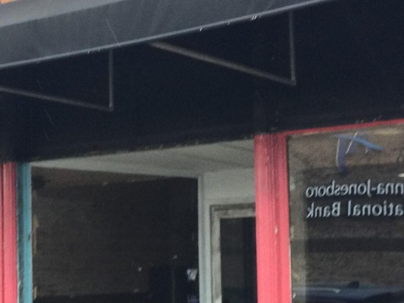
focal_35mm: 75
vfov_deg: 19.5
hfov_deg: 26.0
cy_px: 229
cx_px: 212
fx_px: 876
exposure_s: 1/40
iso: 25
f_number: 2.4
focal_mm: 3.3
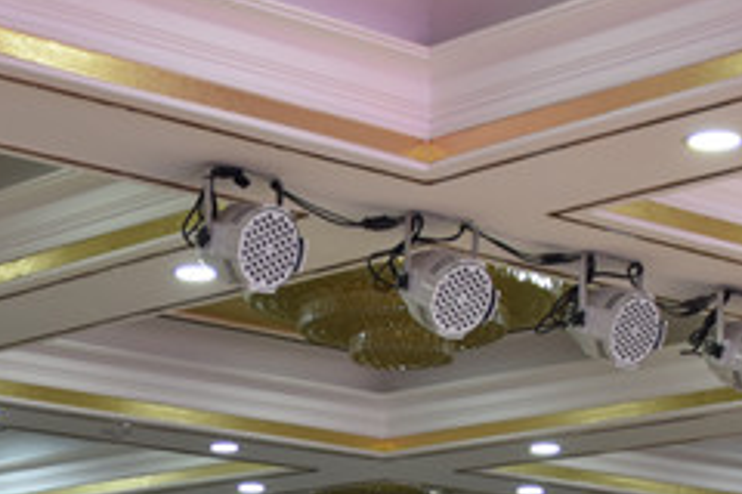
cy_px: 613
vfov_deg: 11.2
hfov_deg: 16.9
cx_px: 136
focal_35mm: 120
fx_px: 2473
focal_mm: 24
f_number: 4
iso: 560
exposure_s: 1/60
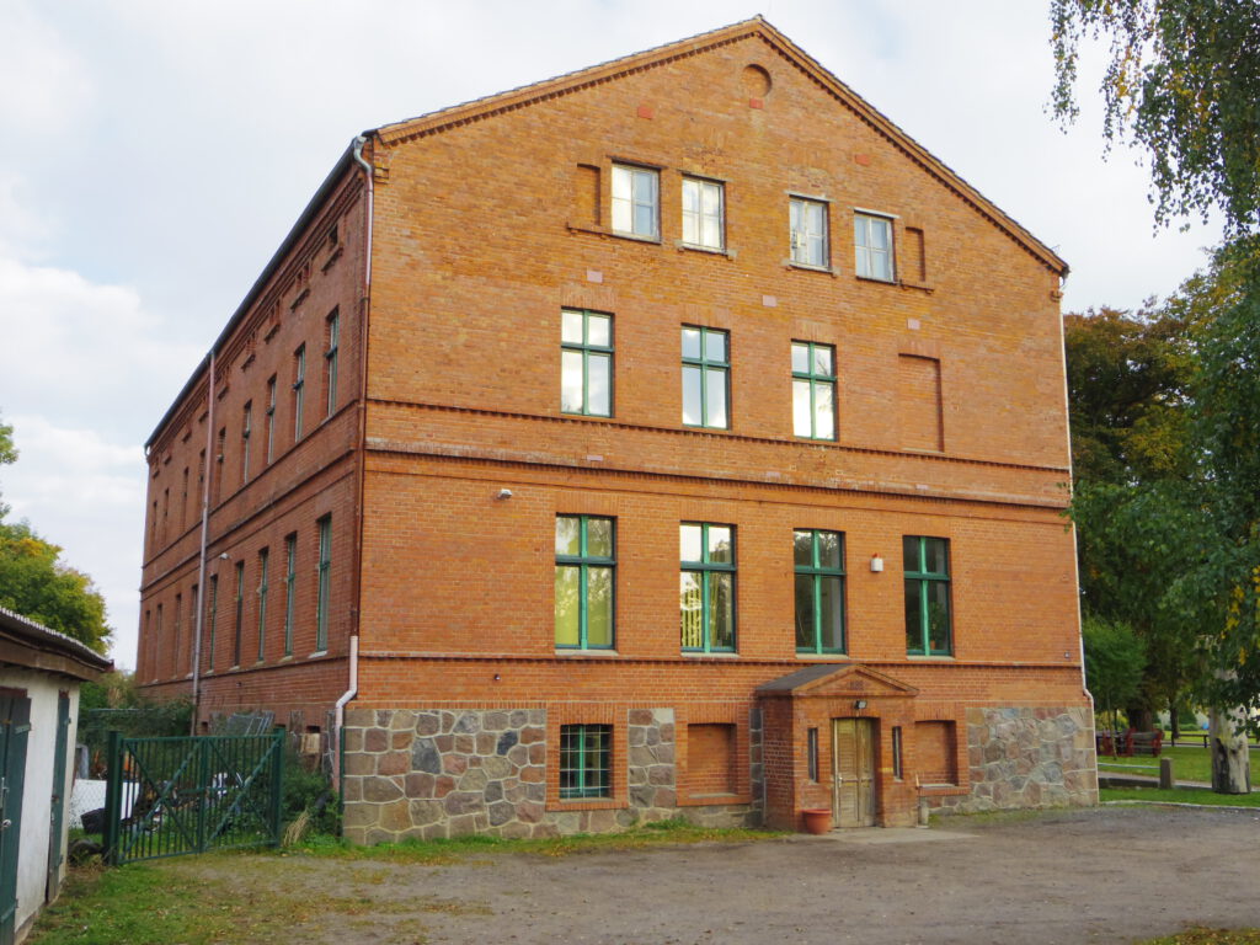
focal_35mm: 37
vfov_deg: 38.7
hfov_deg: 50.1
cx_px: 630
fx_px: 1347
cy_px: 472
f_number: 4.5
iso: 250
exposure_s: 1/200
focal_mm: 6.7
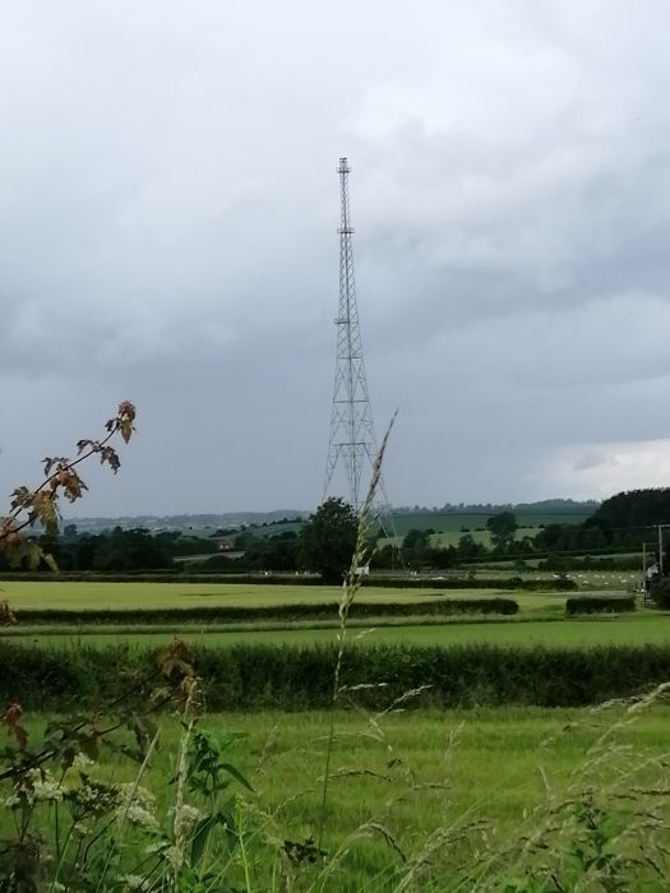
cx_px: 335
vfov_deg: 23.6
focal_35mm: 83
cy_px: 446
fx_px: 2142
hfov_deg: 17.8
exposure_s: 1/609
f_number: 1.8
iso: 50
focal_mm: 3.6
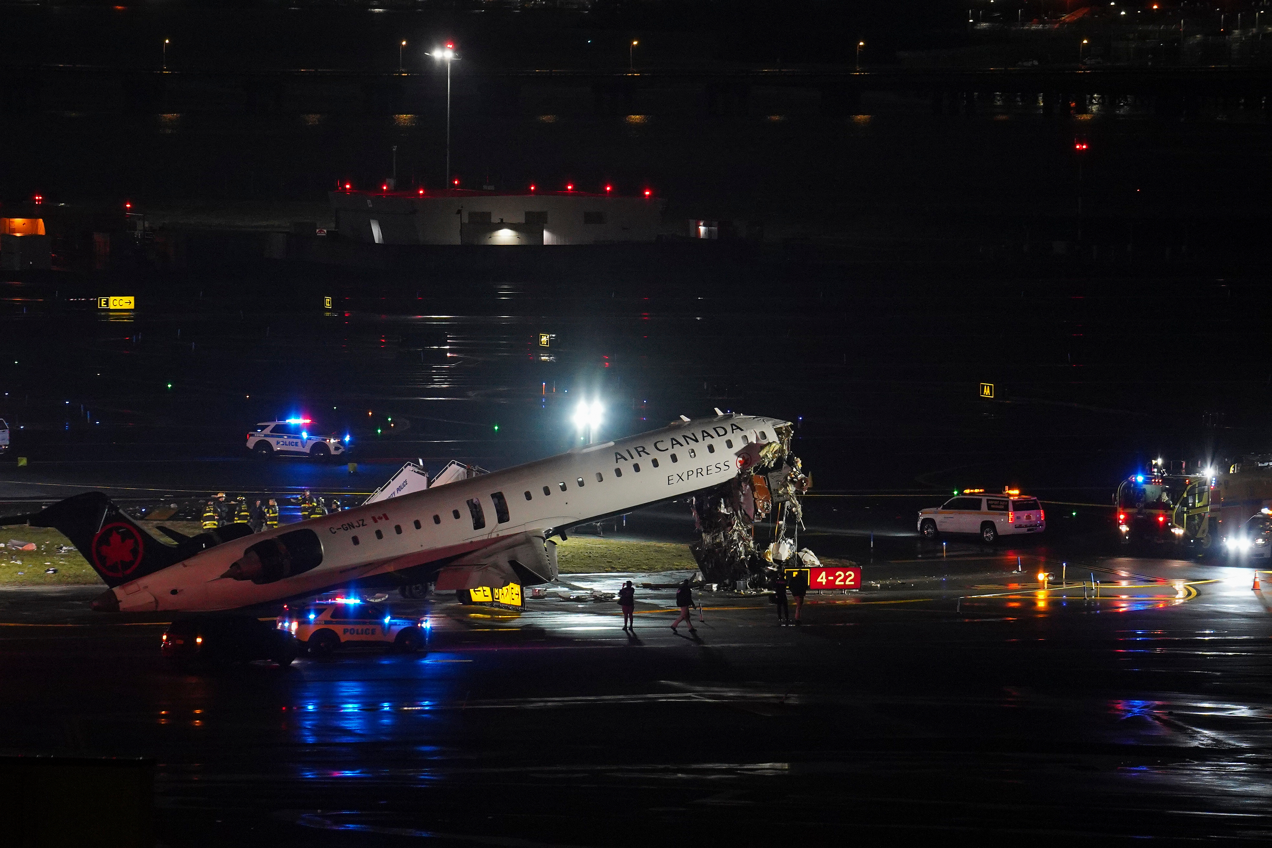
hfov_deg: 6.9
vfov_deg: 4.6
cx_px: 636
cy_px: 424
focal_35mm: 300
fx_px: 10599
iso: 3200
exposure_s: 1/250
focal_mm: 200
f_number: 2.8
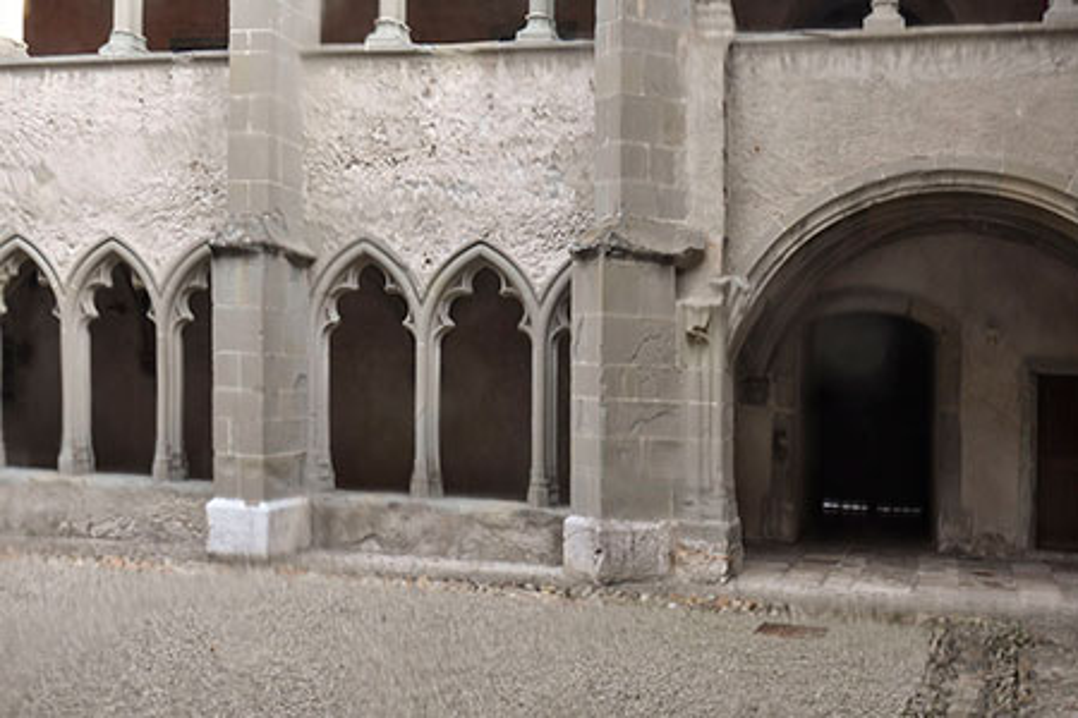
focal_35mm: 42
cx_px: 539
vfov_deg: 31.9
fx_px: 1258
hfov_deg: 46.4
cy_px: 359
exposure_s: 1/50
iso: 200
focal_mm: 28
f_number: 7.1
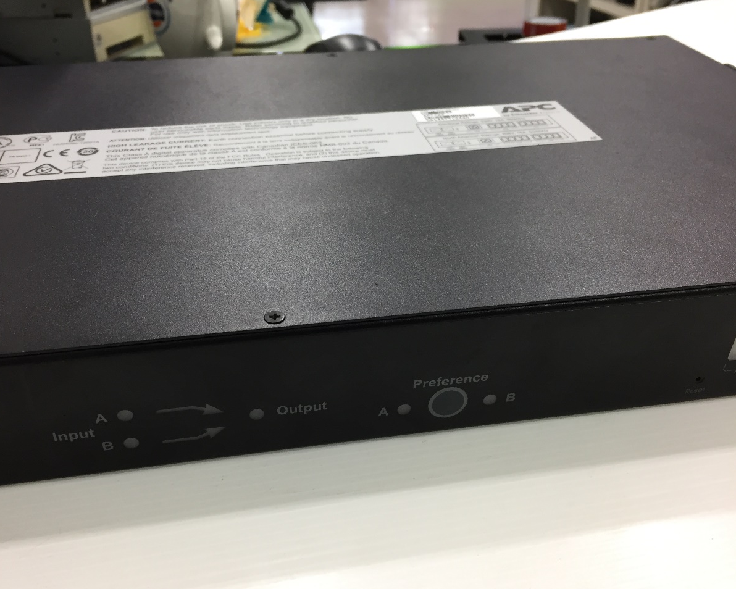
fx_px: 675
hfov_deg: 57.1
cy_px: 298
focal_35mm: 31
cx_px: 337
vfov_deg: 47.1
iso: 100
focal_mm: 4.15
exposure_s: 1/33
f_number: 2.2
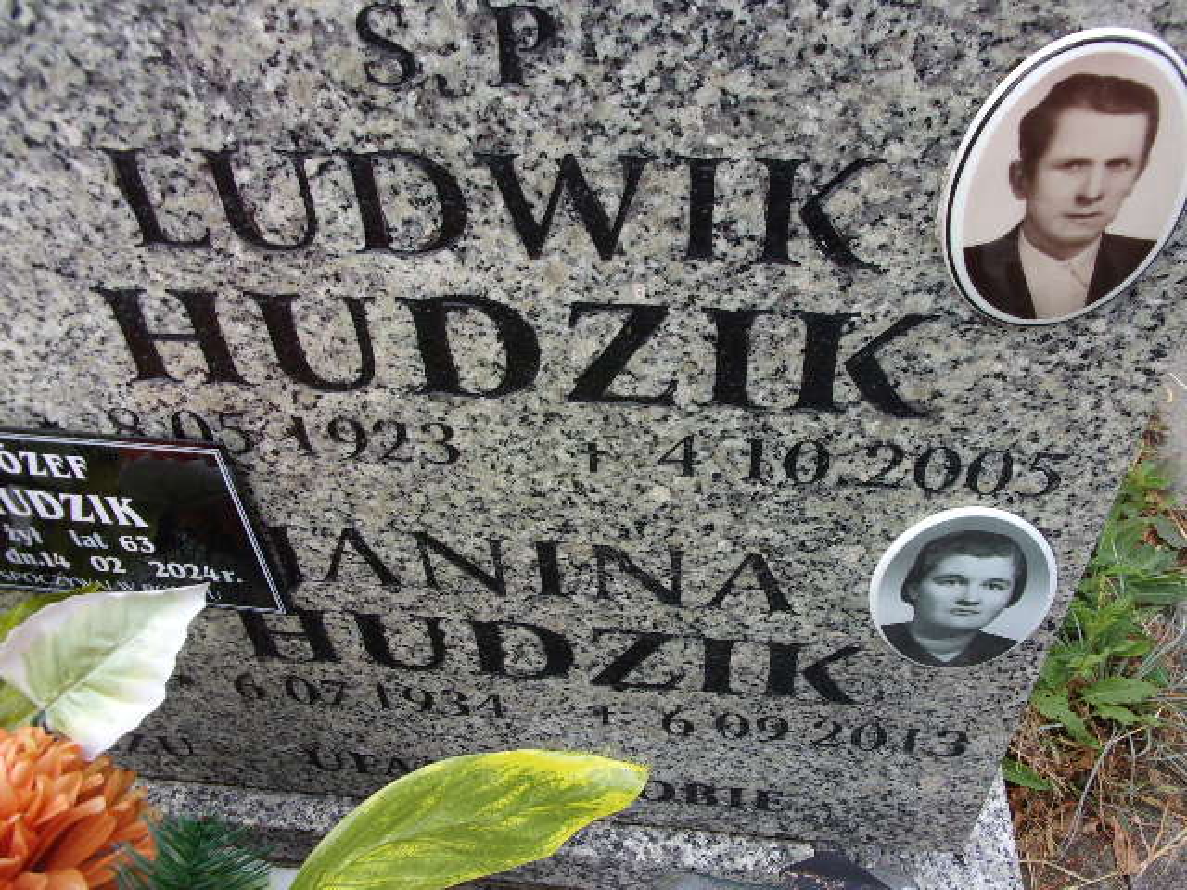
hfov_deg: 63.4
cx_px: 594
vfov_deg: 49.7
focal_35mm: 28
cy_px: 445
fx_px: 960
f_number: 10.8
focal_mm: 5.1
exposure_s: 1/38
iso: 80
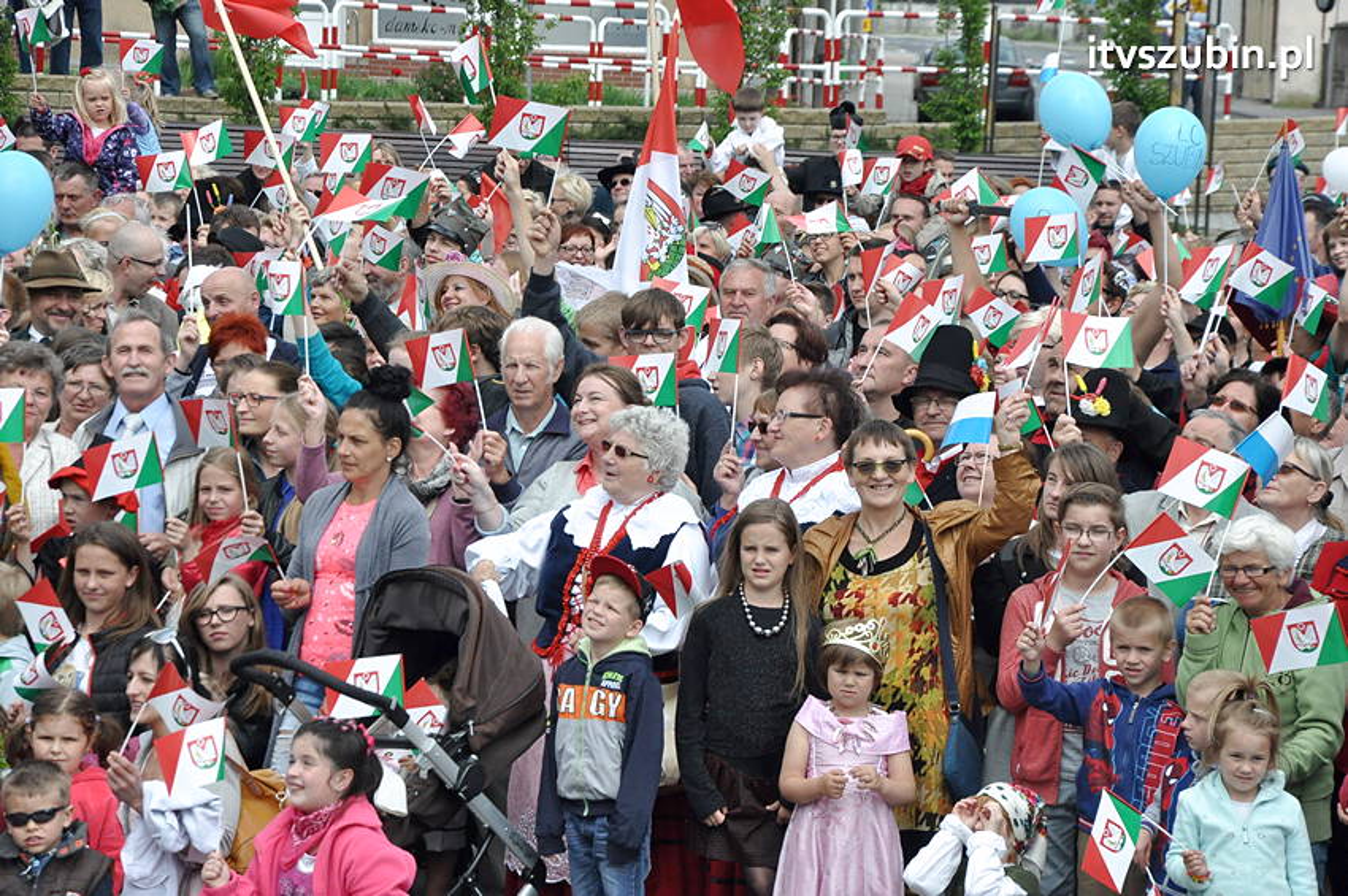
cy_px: 448
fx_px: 5892
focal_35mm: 158
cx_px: 674
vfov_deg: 8.7
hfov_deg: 13.1
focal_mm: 105
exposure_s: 1/2000
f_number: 9
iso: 1250
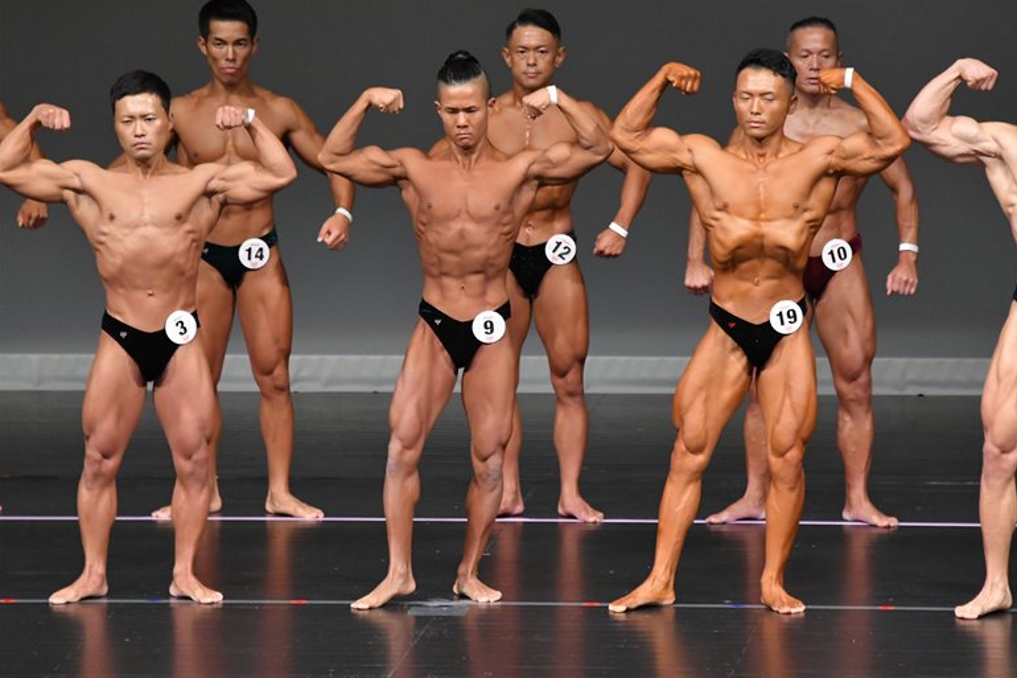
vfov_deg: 4.3
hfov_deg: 6.5
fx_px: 8953
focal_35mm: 317
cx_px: 510
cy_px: 338
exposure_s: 1/400
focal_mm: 210
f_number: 5.6
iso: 4000
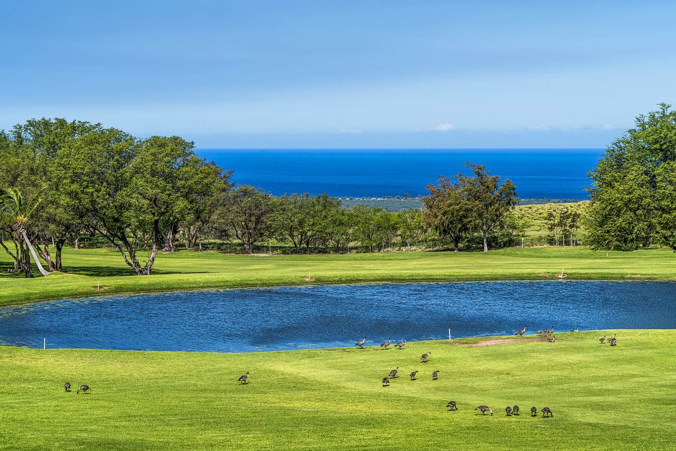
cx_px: 338
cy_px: 226
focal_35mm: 90
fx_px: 1690
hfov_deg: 22.6
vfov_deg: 15.2
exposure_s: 1/1250
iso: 400
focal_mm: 90
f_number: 8
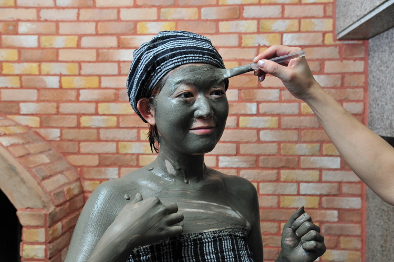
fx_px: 350
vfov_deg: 41.1
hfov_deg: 58.7
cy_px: 131
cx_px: 197
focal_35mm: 32
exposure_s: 1/50
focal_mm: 32
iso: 400
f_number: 8
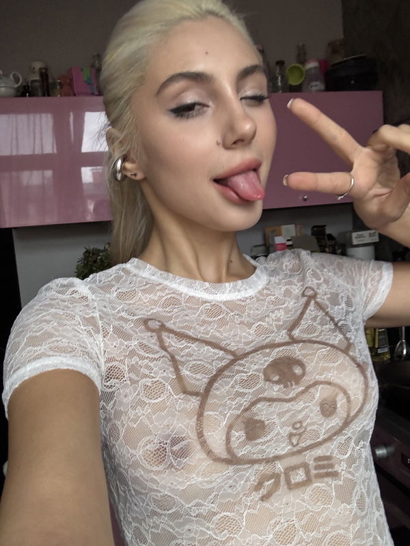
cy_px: 273
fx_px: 474
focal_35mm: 30
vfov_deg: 60.0
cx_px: 205
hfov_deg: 46.8
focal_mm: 2.69
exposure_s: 1/60
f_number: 1.9
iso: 200
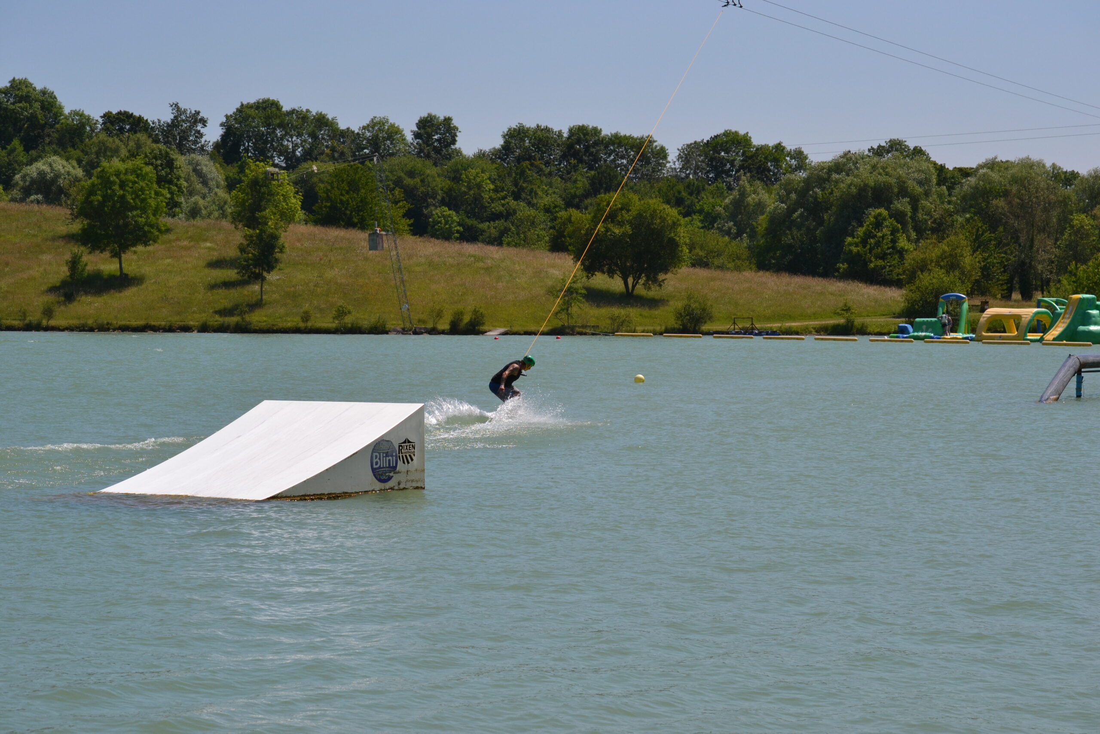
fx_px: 2979
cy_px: 367
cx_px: 550
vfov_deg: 14.0
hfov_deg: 20.9
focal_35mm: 98
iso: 400
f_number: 7.1
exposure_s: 1/2000
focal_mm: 65
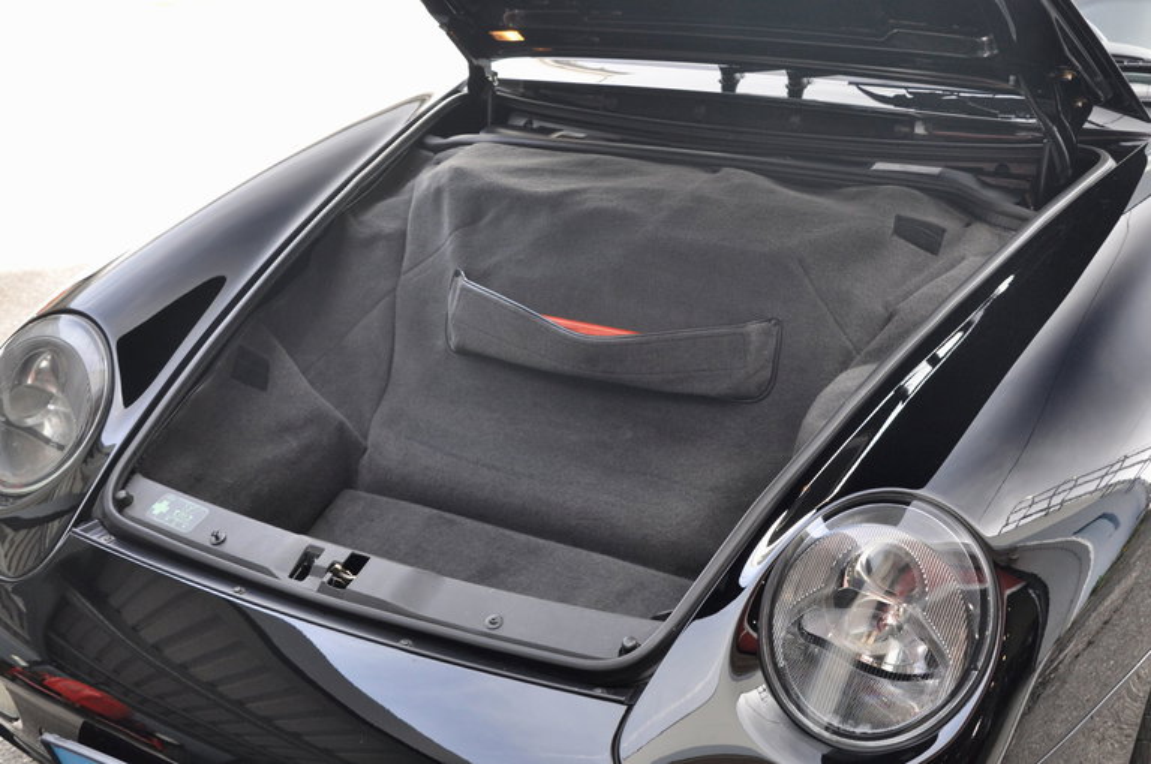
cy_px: 382
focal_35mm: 45
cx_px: 576
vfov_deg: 29.8
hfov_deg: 43.7
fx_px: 1437
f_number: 7.1
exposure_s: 1/40
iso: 500
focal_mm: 30
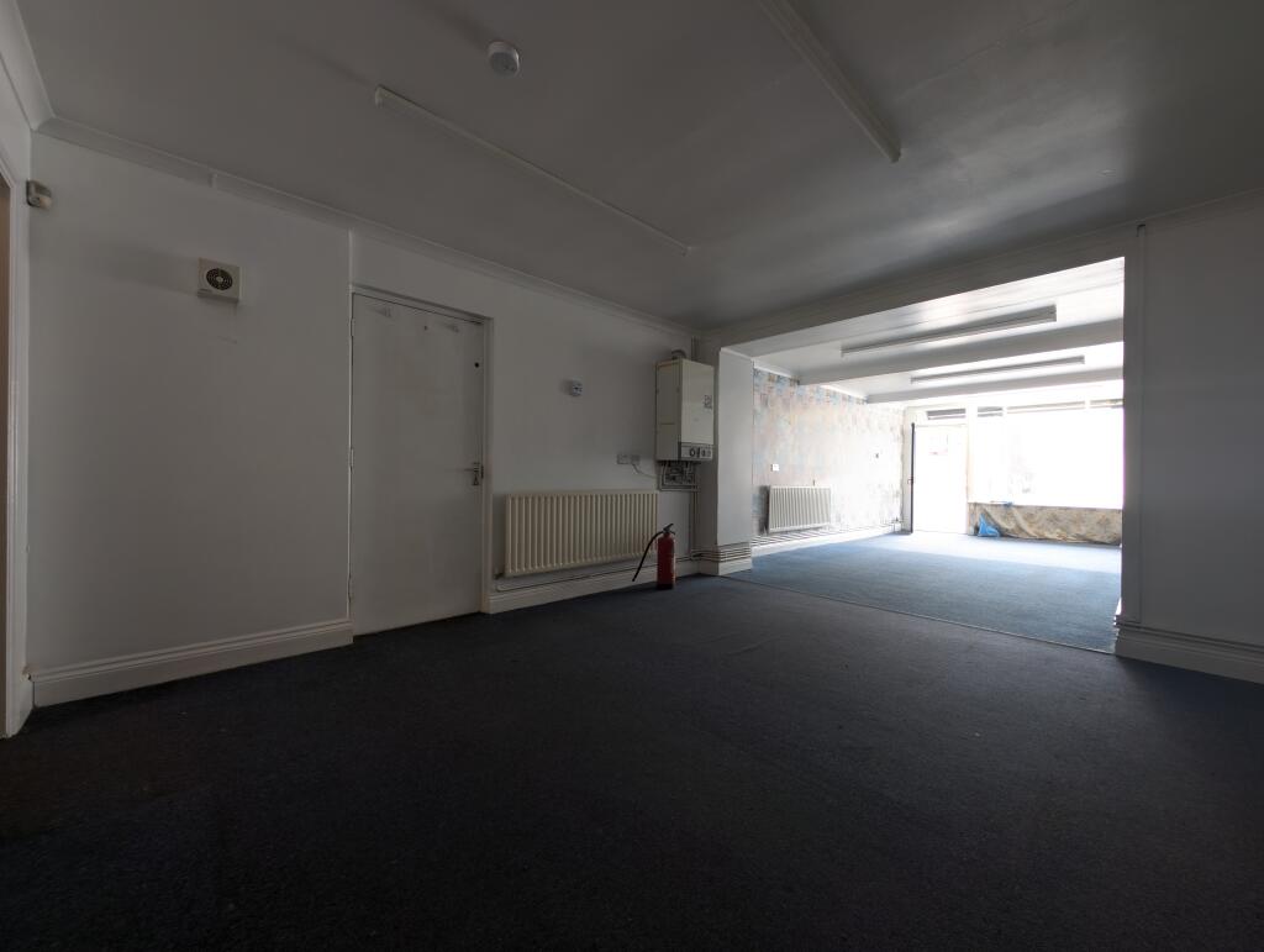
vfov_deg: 94.6
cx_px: 632
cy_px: 476
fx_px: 439
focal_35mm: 12
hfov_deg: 110.5
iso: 45
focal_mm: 2.23
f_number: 1.95
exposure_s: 1/16.7
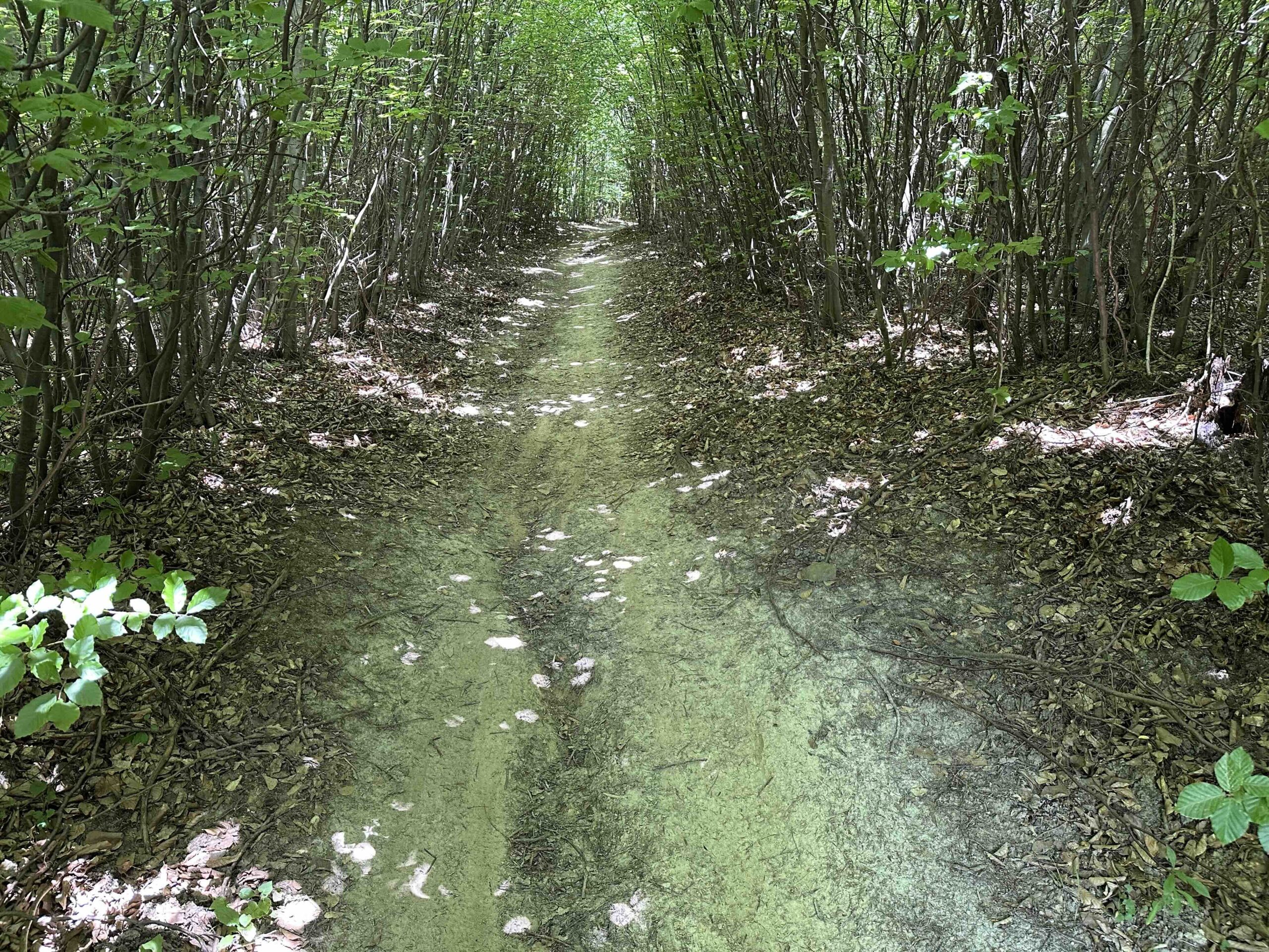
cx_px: 634
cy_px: 476
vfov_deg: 56.8
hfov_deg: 71.6
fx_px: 880
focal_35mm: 24
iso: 250
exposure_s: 1/60
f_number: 1.78
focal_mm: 6.86
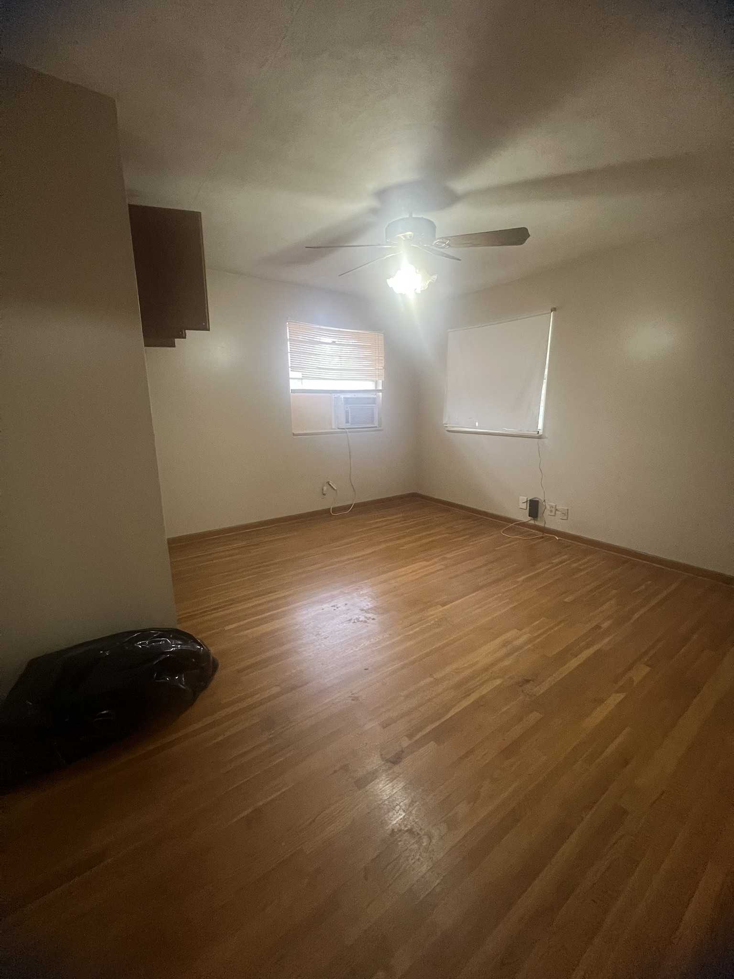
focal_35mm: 13
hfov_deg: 89.9
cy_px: 490
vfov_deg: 106.2
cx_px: 367
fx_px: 368
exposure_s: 1/60
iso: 400
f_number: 1.8
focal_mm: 1.57
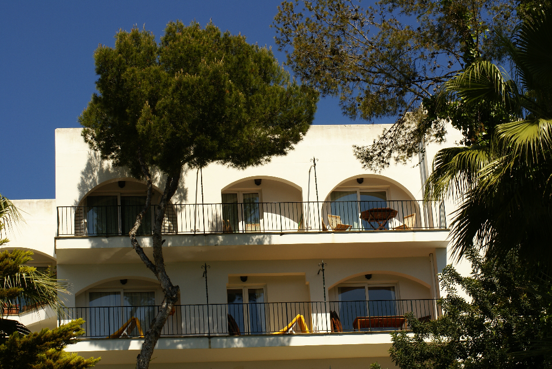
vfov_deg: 13.1
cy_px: 184
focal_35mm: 105
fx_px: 1612
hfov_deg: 19.4
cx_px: 276
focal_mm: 70
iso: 100
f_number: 10
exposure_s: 1/200
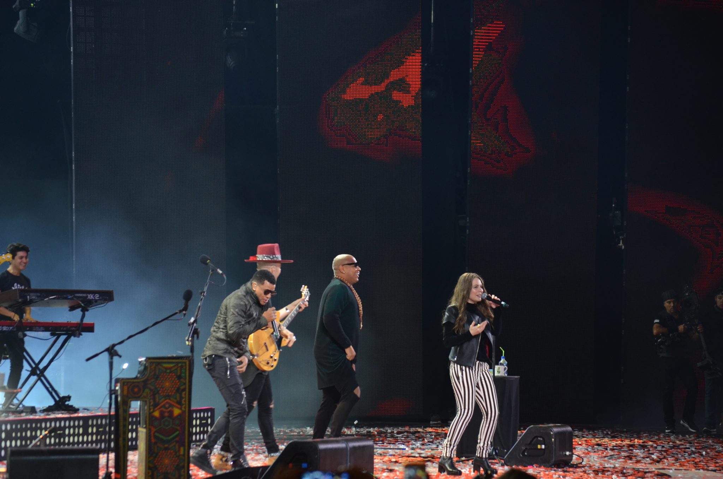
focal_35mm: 158
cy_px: 240
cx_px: 362
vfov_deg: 8.7
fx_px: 3156
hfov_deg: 13.1
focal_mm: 105
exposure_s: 1/125
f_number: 4.5
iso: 800
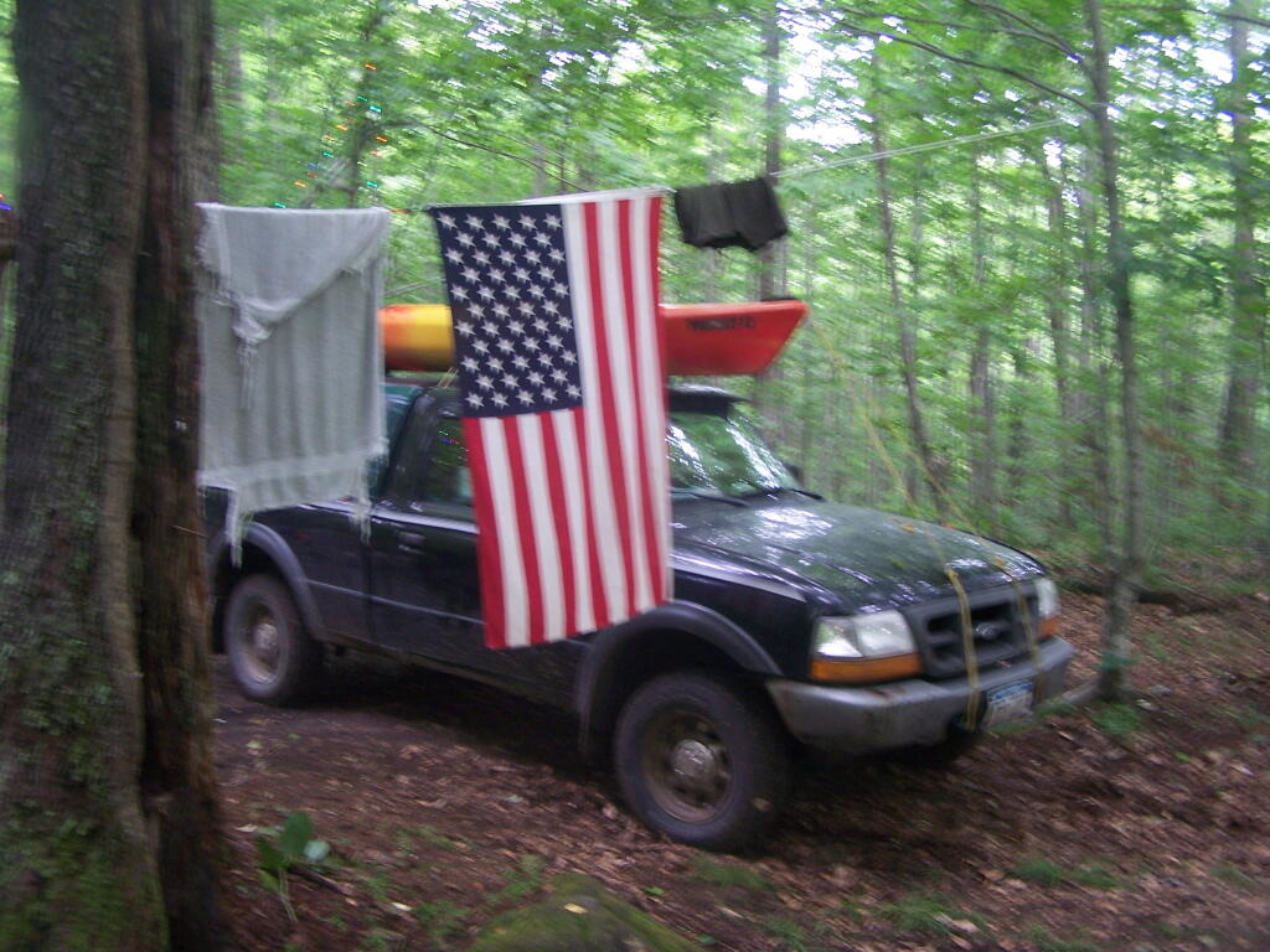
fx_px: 1394
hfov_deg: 49.0
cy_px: 476
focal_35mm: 38
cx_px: 635
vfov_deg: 37.7
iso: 140
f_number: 2.8
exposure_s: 1/8
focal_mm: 6.3
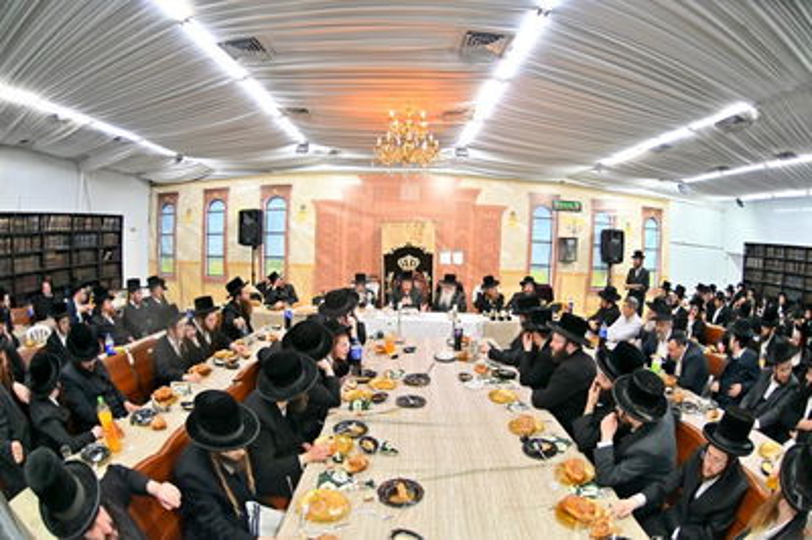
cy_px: 270
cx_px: 406
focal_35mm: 15
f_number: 2.8
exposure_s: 1/200
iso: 400
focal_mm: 10.5
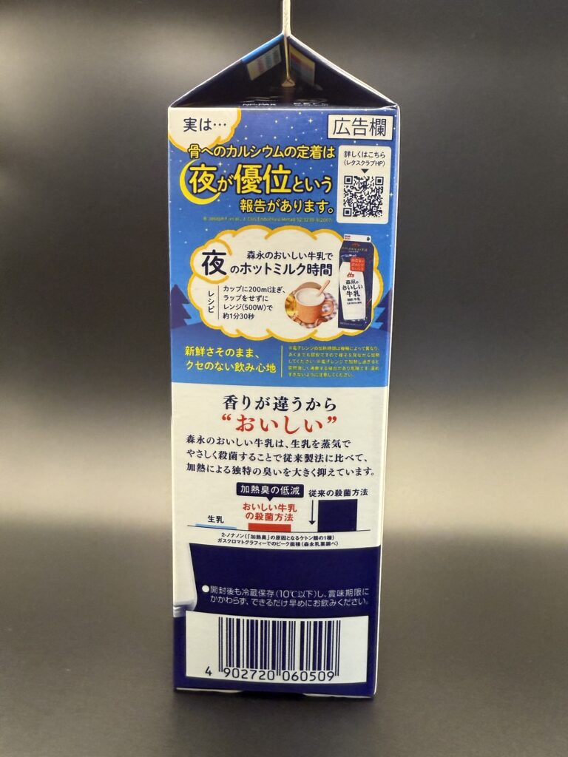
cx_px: 284
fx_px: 525
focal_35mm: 24
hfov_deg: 56.8
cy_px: 378
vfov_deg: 71.6
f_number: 2.2
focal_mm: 2.22
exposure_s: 1/60
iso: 320
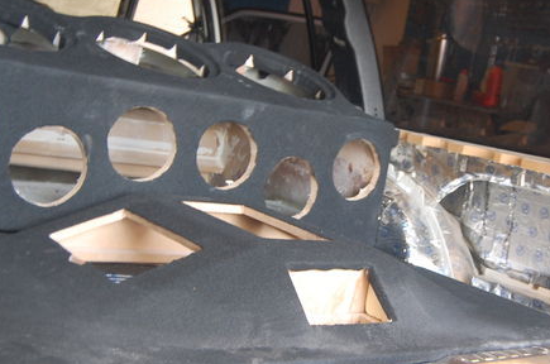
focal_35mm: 53
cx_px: 335
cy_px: 191
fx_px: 808
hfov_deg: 37.4
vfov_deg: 25.4
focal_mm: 24
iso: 800
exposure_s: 1/20
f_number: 4
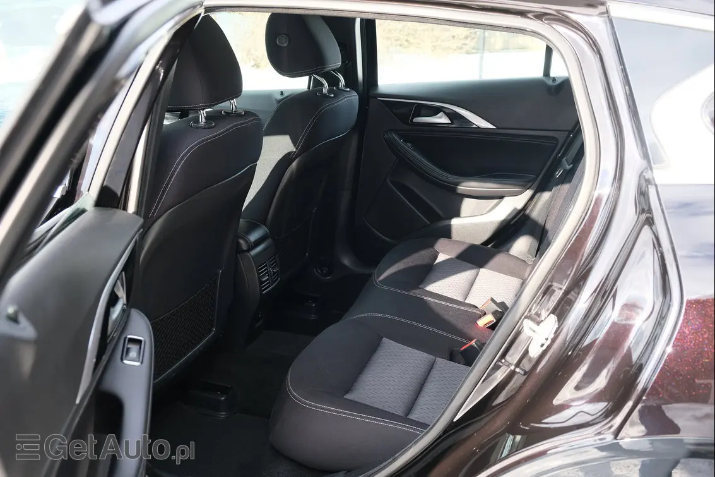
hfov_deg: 48.5
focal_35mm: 40
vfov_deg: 33.4
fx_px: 794
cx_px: 358
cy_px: 238
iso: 320
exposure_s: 1/110
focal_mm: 26.5
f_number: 4.5
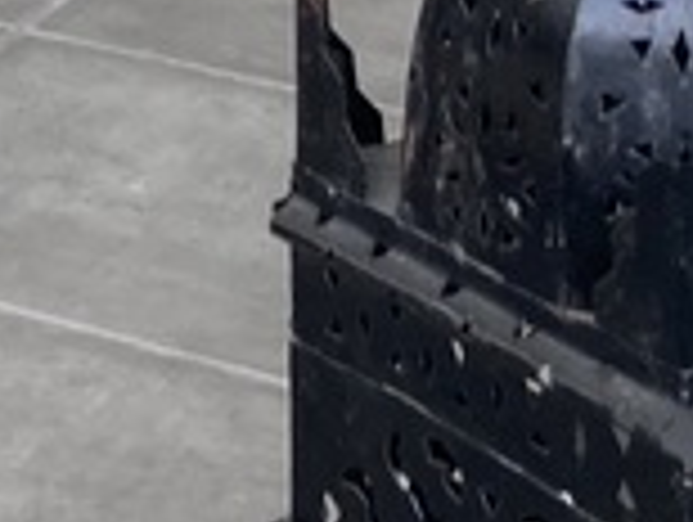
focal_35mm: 186
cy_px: -1044
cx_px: -702
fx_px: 3729
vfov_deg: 7.1
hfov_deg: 9.8
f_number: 1.8
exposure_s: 1/121
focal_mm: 3.99
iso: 25
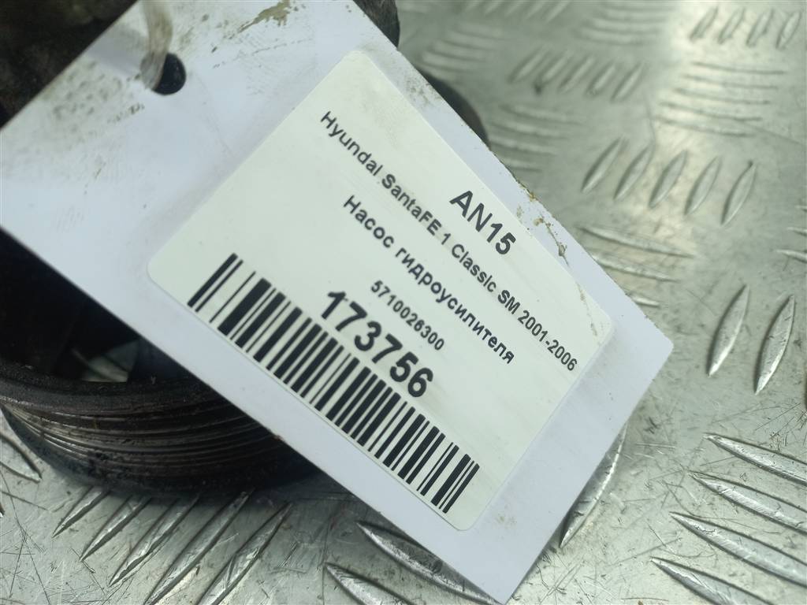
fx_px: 583
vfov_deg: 54.9
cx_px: 404
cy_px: 302
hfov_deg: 69.4
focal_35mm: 25
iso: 64
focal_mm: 4.6
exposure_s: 1/50
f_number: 1.8
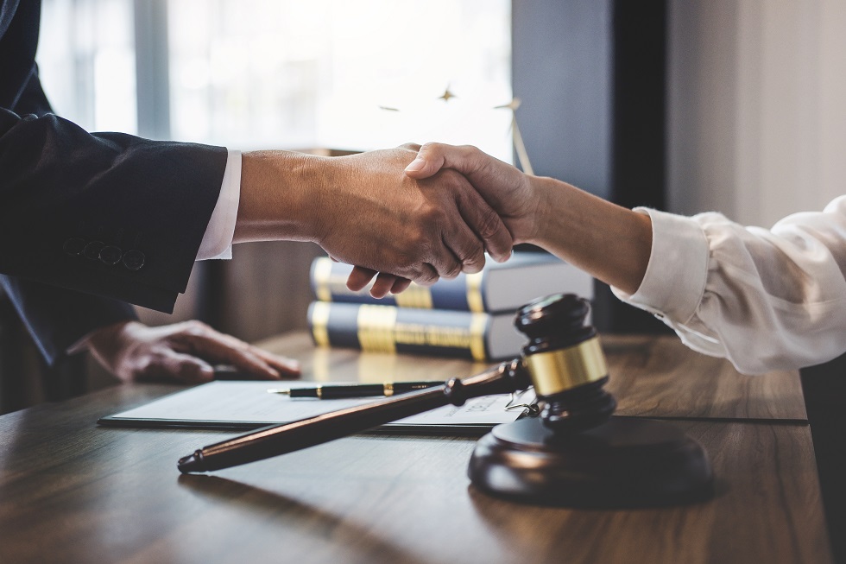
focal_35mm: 53
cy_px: 282
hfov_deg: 37.5
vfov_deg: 25.5
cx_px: 423
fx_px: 1245
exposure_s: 1/80
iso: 640
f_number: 2
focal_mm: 35
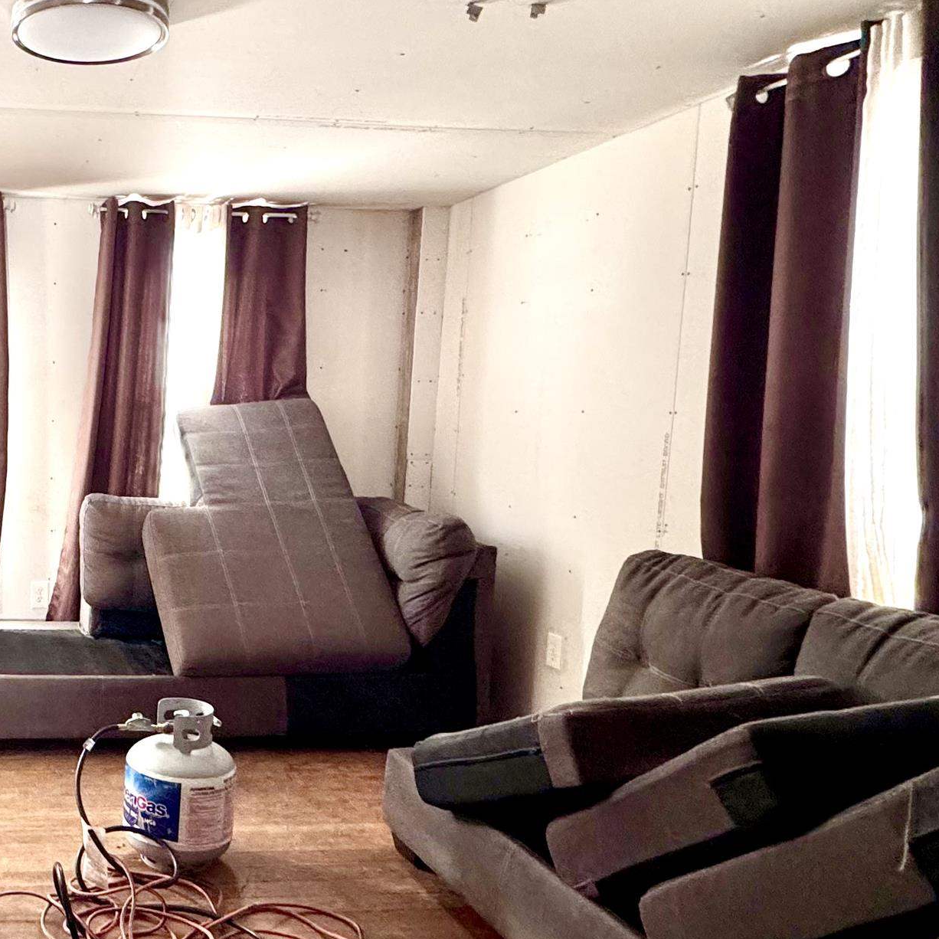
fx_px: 951
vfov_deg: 52.3
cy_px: 538
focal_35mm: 31
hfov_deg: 45.6
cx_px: 34
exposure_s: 1/66
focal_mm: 2.22
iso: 320
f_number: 2.2
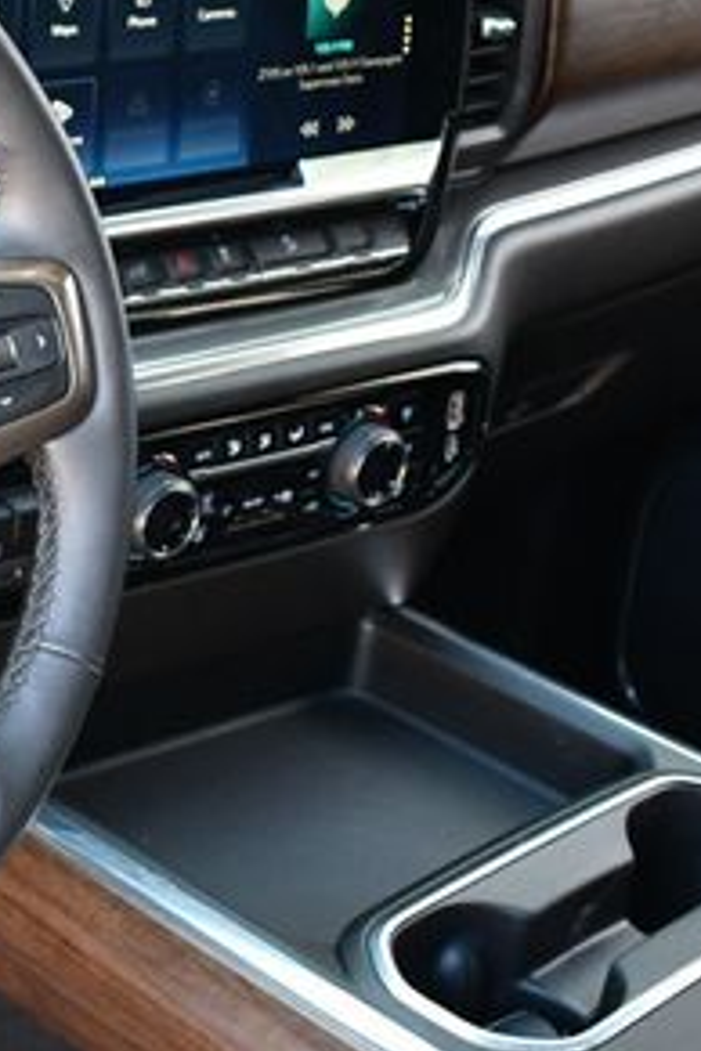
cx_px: -282
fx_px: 2570
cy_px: 444
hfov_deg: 14.7
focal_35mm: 88
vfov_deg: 23.1
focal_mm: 20
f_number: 3.5
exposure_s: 1/125
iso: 1000
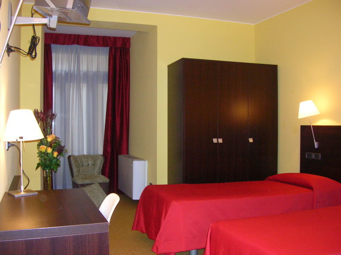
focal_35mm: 35
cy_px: 128
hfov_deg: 52.7
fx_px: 345
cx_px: 170
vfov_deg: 40.7
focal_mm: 5.8
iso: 185
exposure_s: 1/60.1
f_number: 2.8
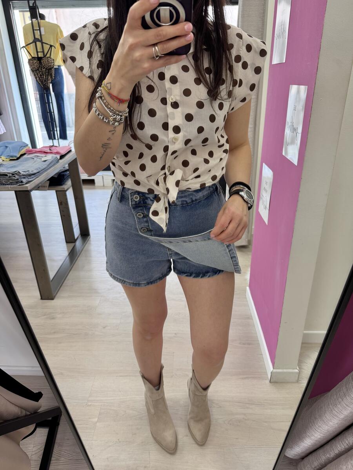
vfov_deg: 71.6
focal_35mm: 24
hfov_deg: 56.8
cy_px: 235
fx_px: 326
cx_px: 176
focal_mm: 6.76
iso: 100
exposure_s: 1/100
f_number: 1.78
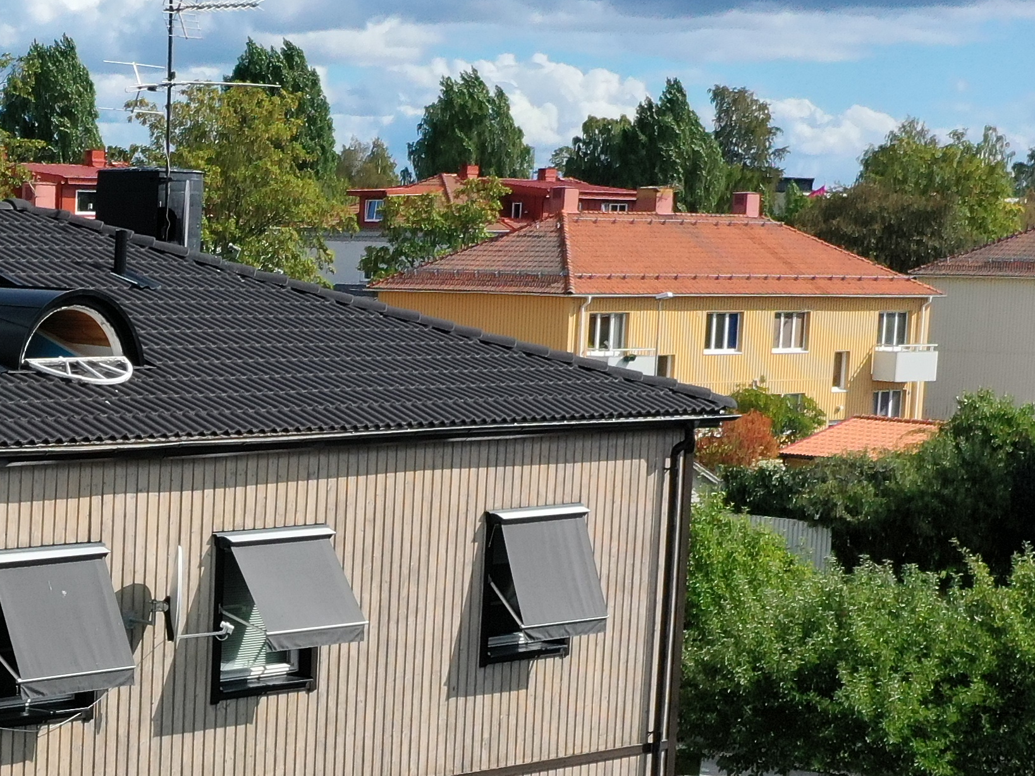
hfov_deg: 20.5
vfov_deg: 16.3
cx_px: -181
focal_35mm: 90
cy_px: 655
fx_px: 2691
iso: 100
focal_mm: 10.26
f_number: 6.3
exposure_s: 1/640
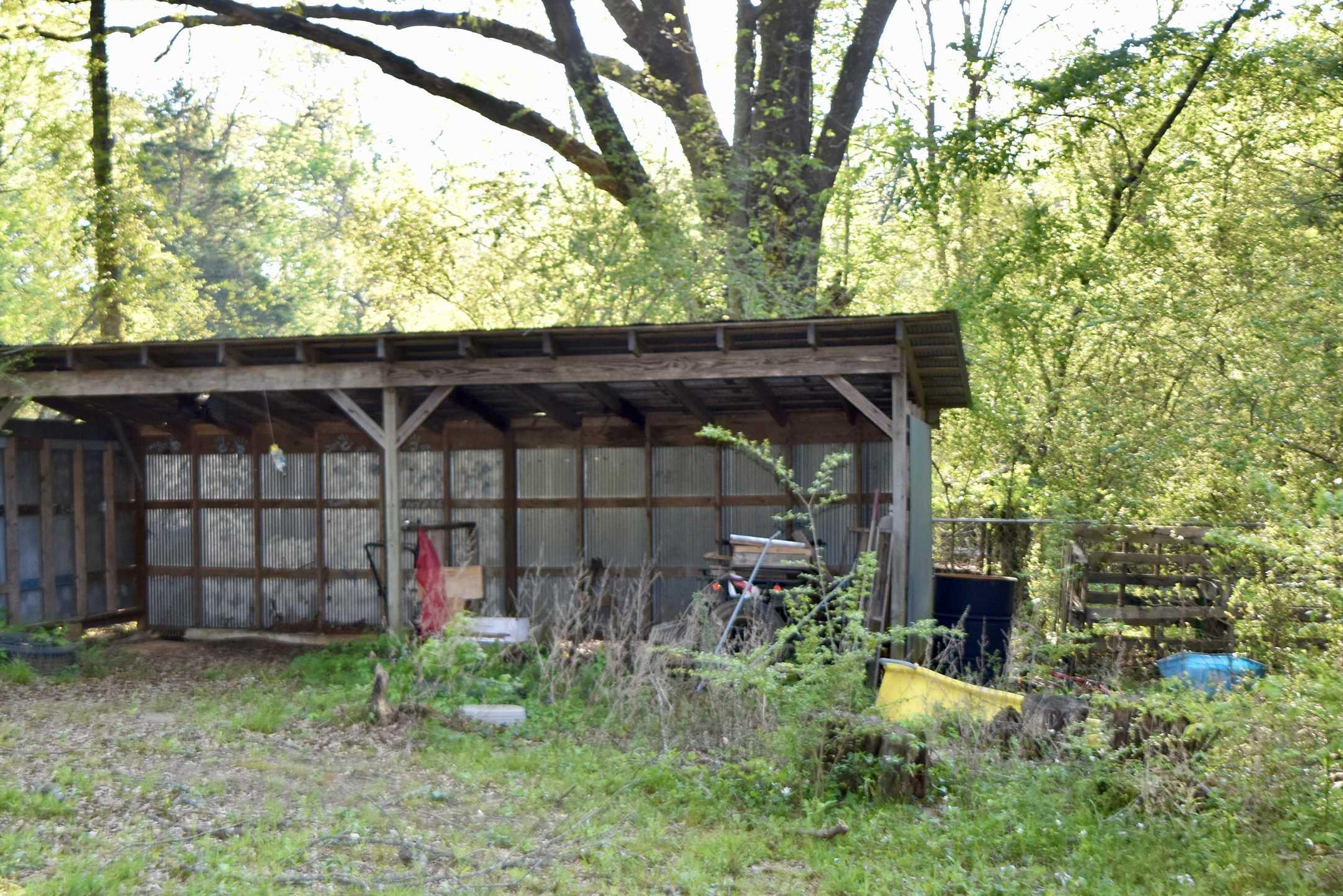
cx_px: 476
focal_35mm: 51
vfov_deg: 26.5
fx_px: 1903
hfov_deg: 38.5
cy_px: 503
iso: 400
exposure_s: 1/125
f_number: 5.6
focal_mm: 24
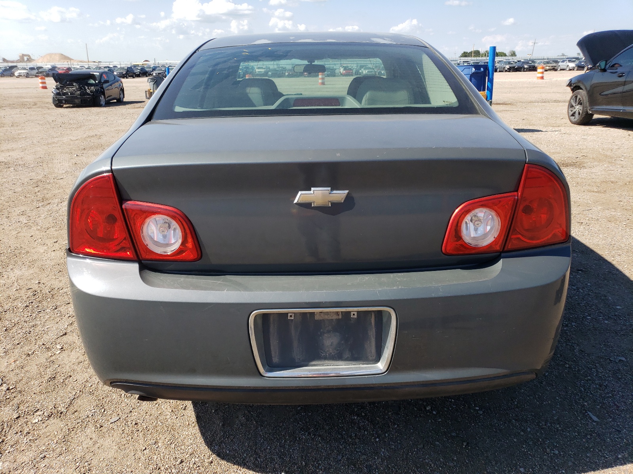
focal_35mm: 26
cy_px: 237
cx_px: 316
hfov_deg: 67.3
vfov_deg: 53.1
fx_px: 475
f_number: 1.5
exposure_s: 1/2000
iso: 50
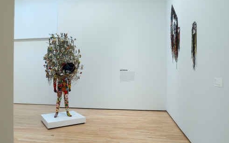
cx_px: 113
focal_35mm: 27
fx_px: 169
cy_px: 75
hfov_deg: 68.4
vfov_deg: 46.0
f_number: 8
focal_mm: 26
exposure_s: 1/8
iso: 400
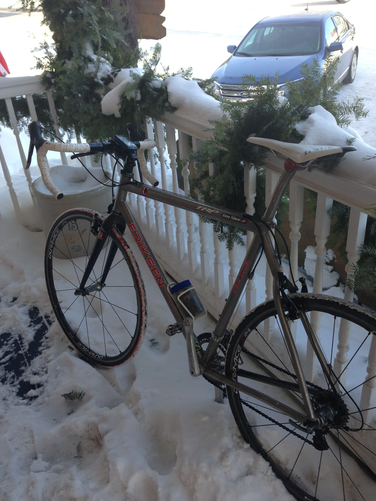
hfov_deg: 42.9
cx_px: 188
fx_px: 478
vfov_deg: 55.4
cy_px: 250
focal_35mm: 33
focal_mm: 4.13
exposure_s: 1/194
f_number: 2.4
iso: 50
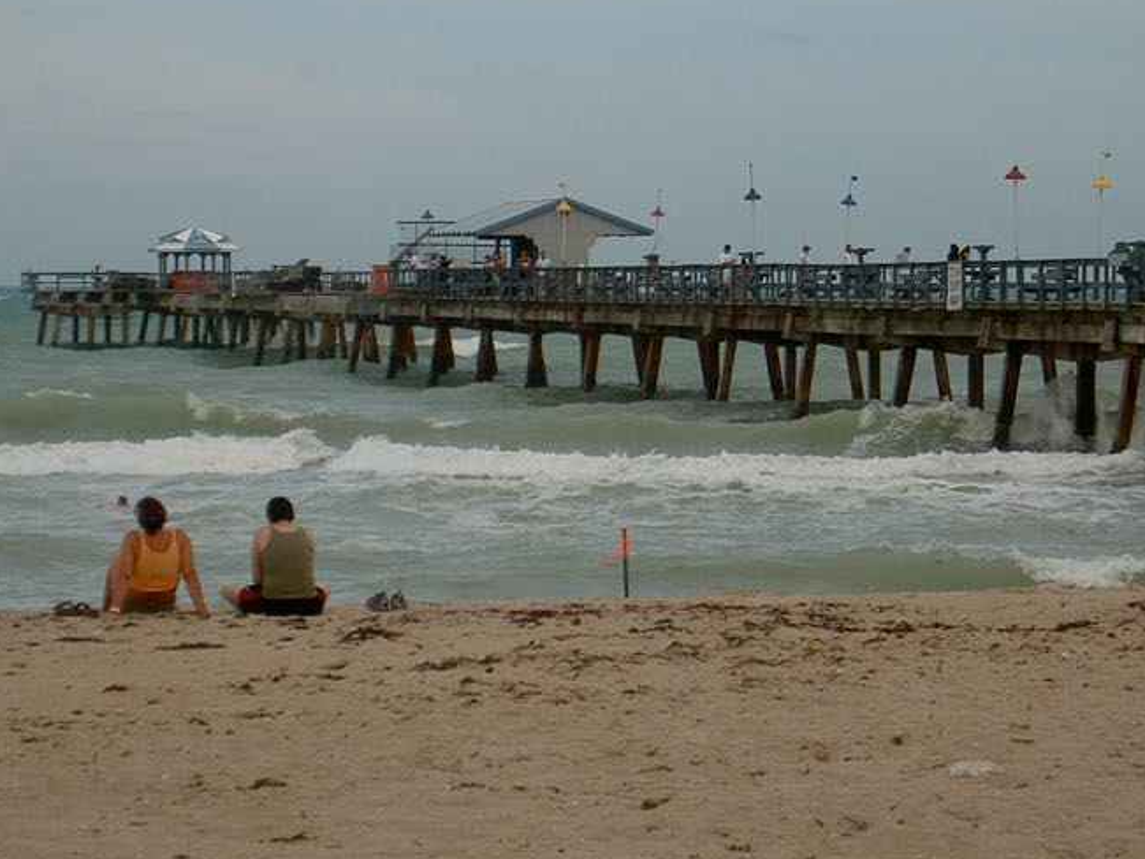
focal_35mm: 140
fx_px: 4630
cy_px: 315
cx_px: 584
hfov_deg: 14.1
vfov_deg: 10.6
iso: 50
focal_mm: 14.7
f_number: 4.6
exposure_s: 1/200
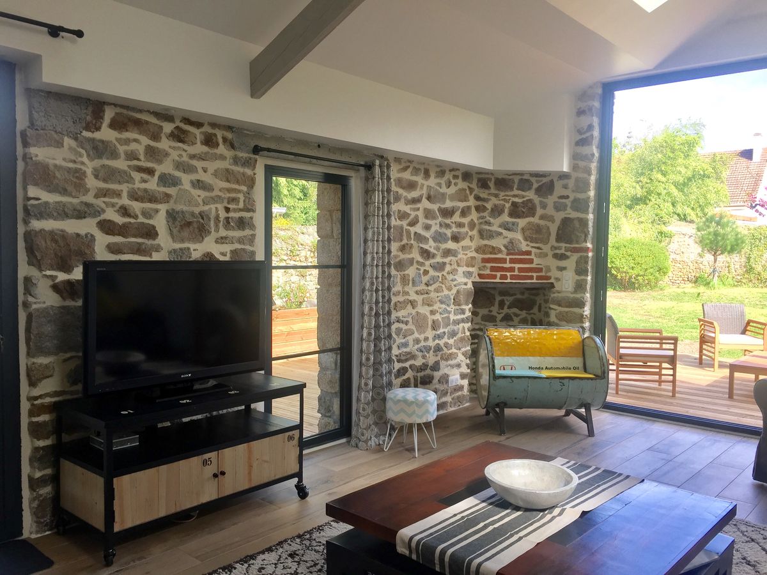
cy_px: 288
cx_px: 384
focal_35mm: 29
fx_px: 643
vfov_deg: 48.2
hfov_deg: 61.7
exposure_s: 1/170
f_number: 2.2
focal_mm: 4.15
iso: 32
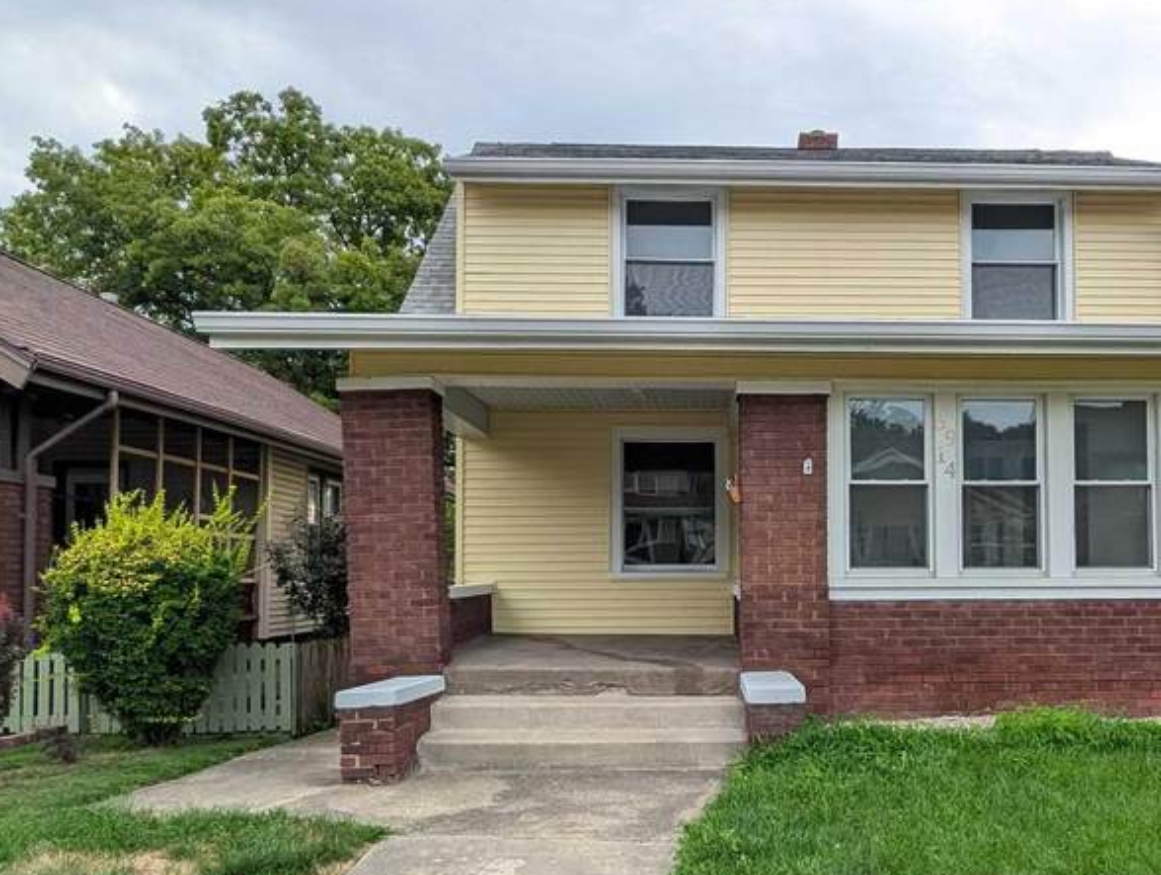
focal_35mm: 26
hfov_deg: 65.9
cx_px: 745
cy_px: 555
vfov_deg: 52.5
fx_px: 873
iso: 54
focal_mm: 2.02
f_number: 1.7
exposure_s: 1/861
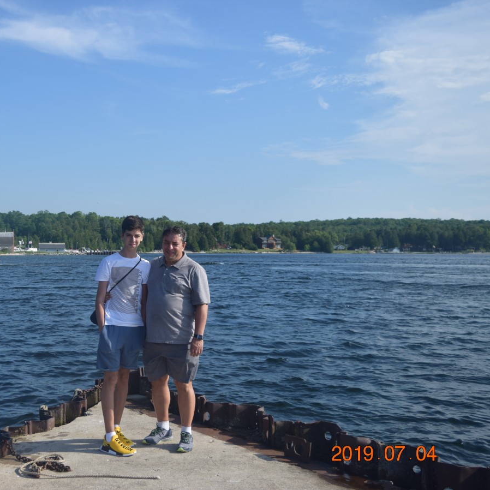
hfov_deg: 36.1
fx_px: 737
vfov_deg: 36.8
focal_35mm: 46
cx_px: 138
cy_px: 245
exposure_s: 1/2000
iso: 200
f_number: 4
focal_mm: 24
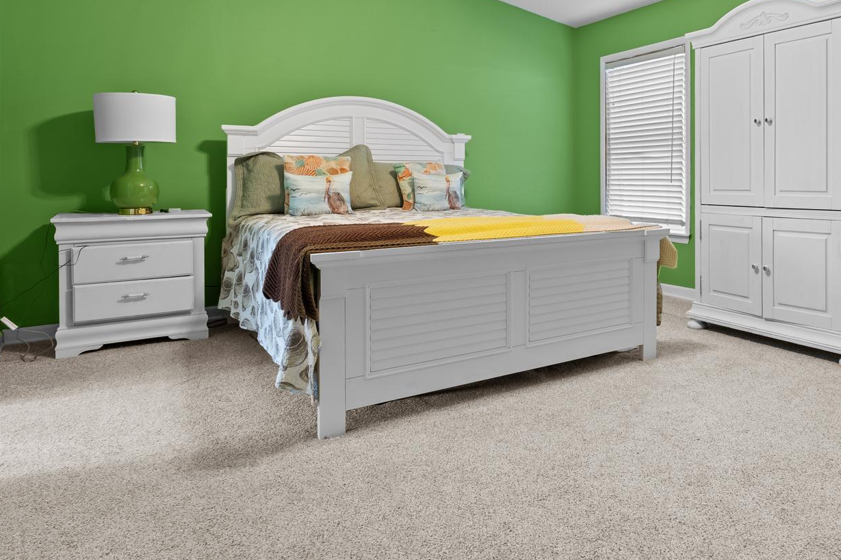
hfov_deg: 66.6
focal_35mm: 26
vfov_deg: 48.3
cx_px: 575
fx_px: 613
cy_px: 187
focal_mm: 10.5
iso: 250
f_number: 7.1
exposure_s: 1
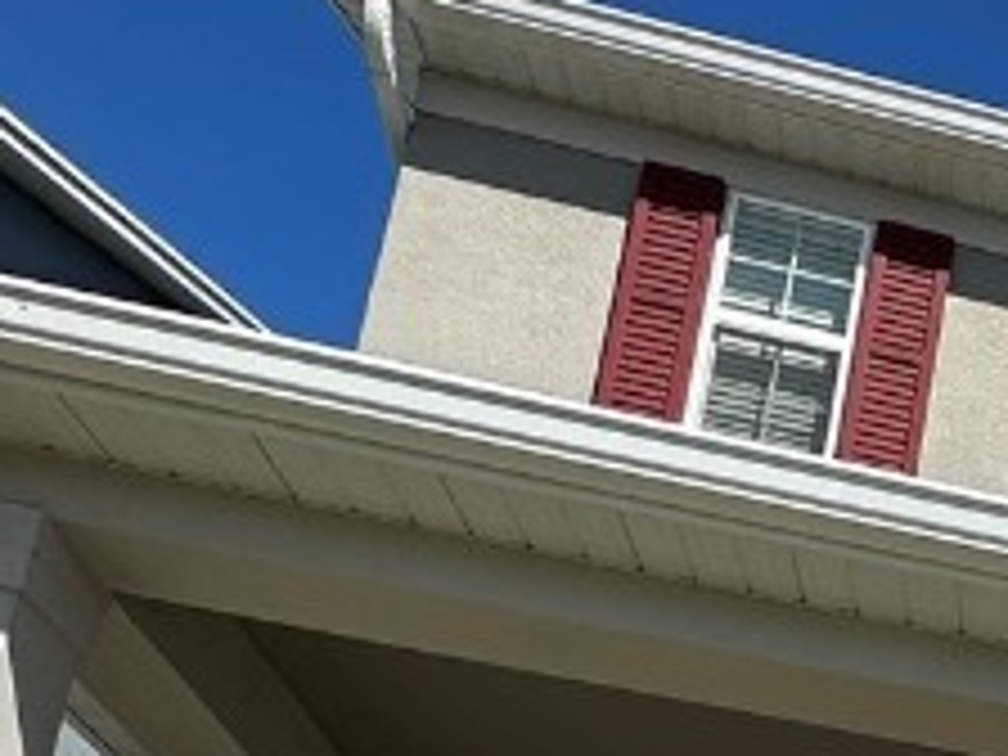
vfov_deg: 19.1
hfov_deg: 24.7
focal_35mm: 64
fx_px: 1864
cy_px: 1242
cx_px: 1436
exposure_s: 1/1949
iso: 50
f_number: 2.2
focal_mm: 2.22
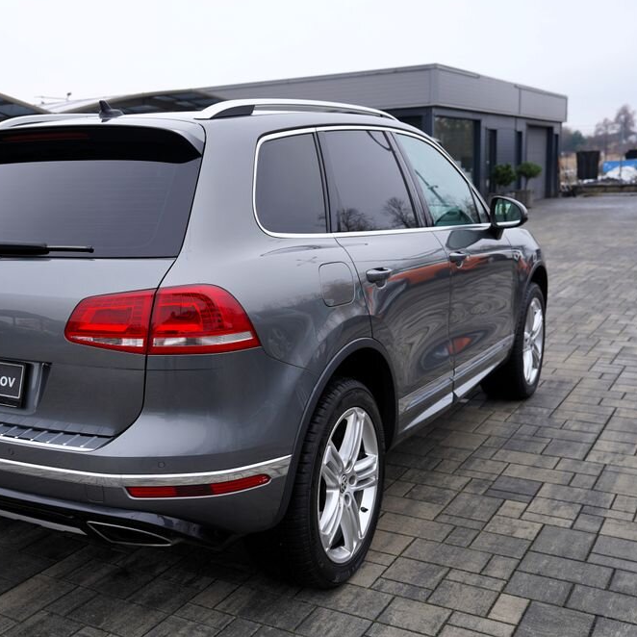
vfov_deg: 40.0
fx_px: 874
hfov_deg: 39.1
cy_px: 318
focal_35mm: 42
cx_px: 172
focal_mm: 32
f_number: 4
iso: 100
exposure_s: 1/80
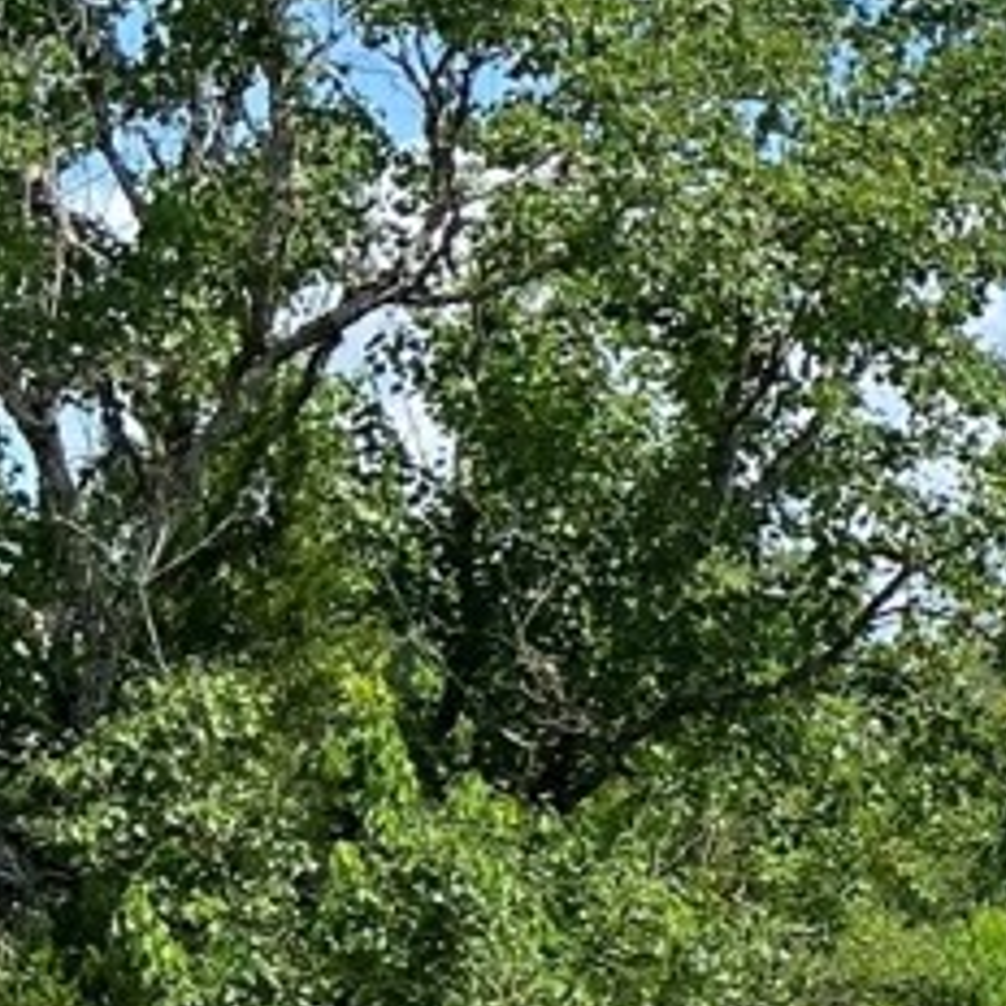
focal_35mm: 152
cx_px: 2246
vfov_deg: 11.4
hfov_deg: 10.3
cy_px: 1071
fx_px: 4998
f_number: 1.5
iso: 50
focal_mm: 5.7
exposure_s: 1/3571
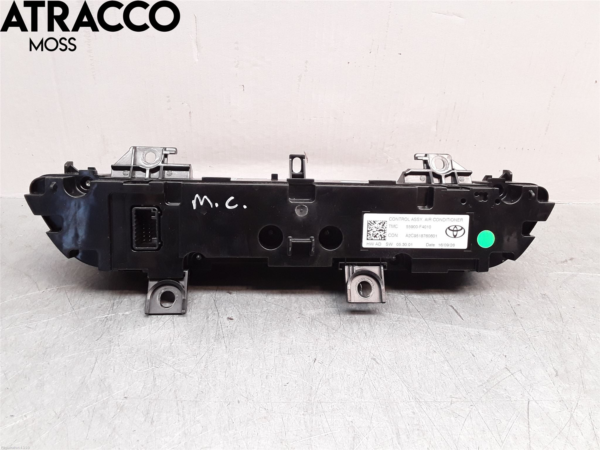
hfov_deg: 63.4
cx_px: 300
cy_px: 225
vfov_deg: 49.7
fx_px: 485
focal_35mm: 28
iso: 100
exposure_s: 1/50
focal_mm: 2.91
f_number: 1.9
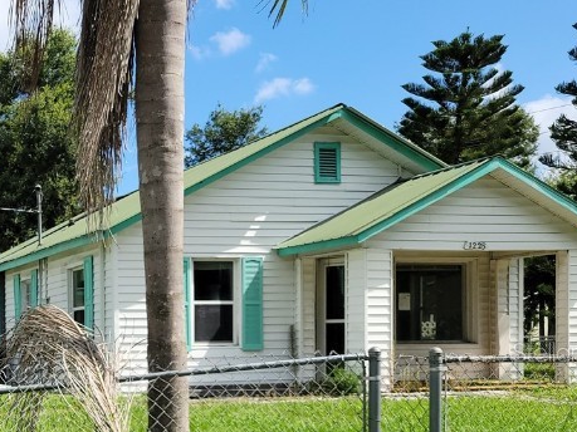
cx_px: -13
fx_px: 967
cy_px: 352
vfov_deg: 24.8
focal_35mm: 58
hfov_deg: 30.6
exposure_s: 1/2005
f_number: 1.8
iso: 40
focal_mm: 5.4
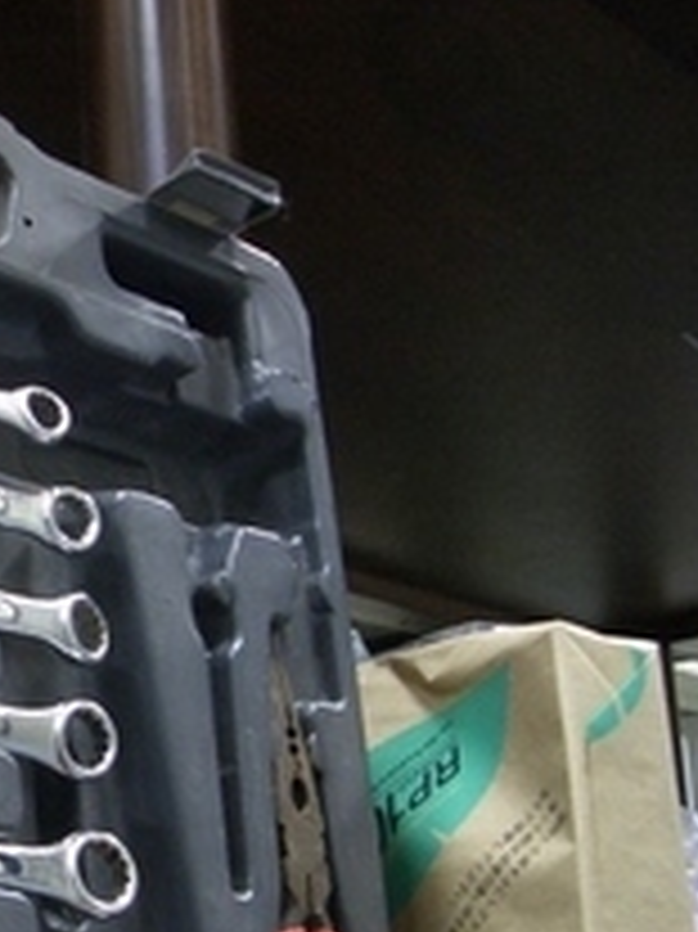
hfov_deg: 19.2
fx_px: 1911
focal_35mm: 71
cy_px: 669
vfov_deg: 27.1
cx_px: -207
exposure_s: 1/8
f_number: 2.6
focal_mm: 5.8
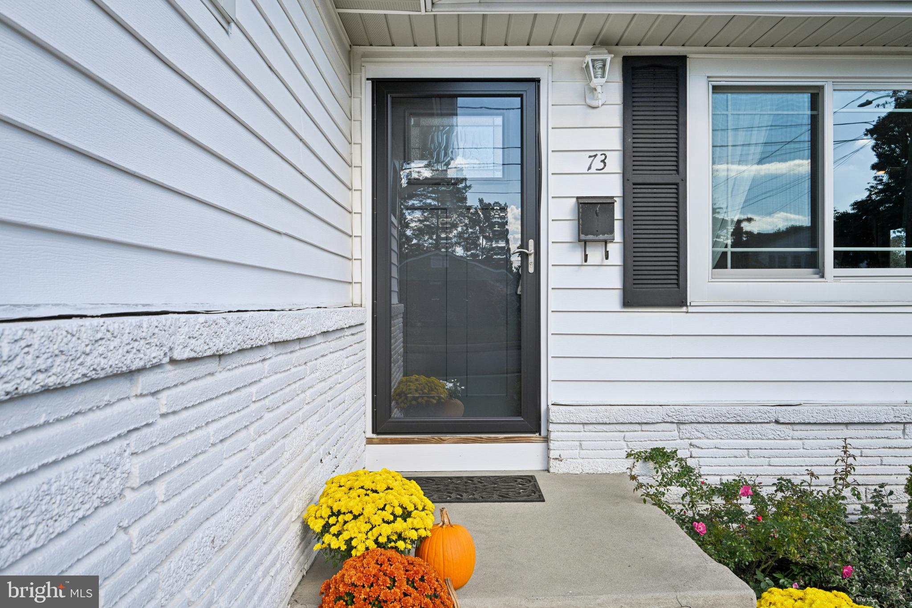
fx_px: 608
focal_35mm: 24
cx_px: 456
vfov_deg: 53.1
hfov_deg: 73.7
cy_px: 304
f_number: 8
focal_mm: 24
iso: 400
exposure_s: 1/640
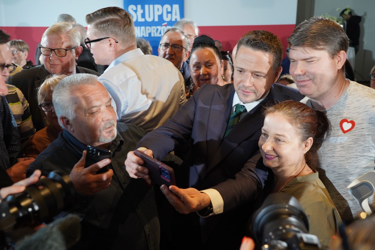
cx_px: 188
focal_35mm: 40
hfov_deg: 48.5
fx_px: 417
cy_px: 125
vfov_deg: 33.4
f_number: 5.6
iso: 1250
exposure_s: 1/100
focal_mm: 40
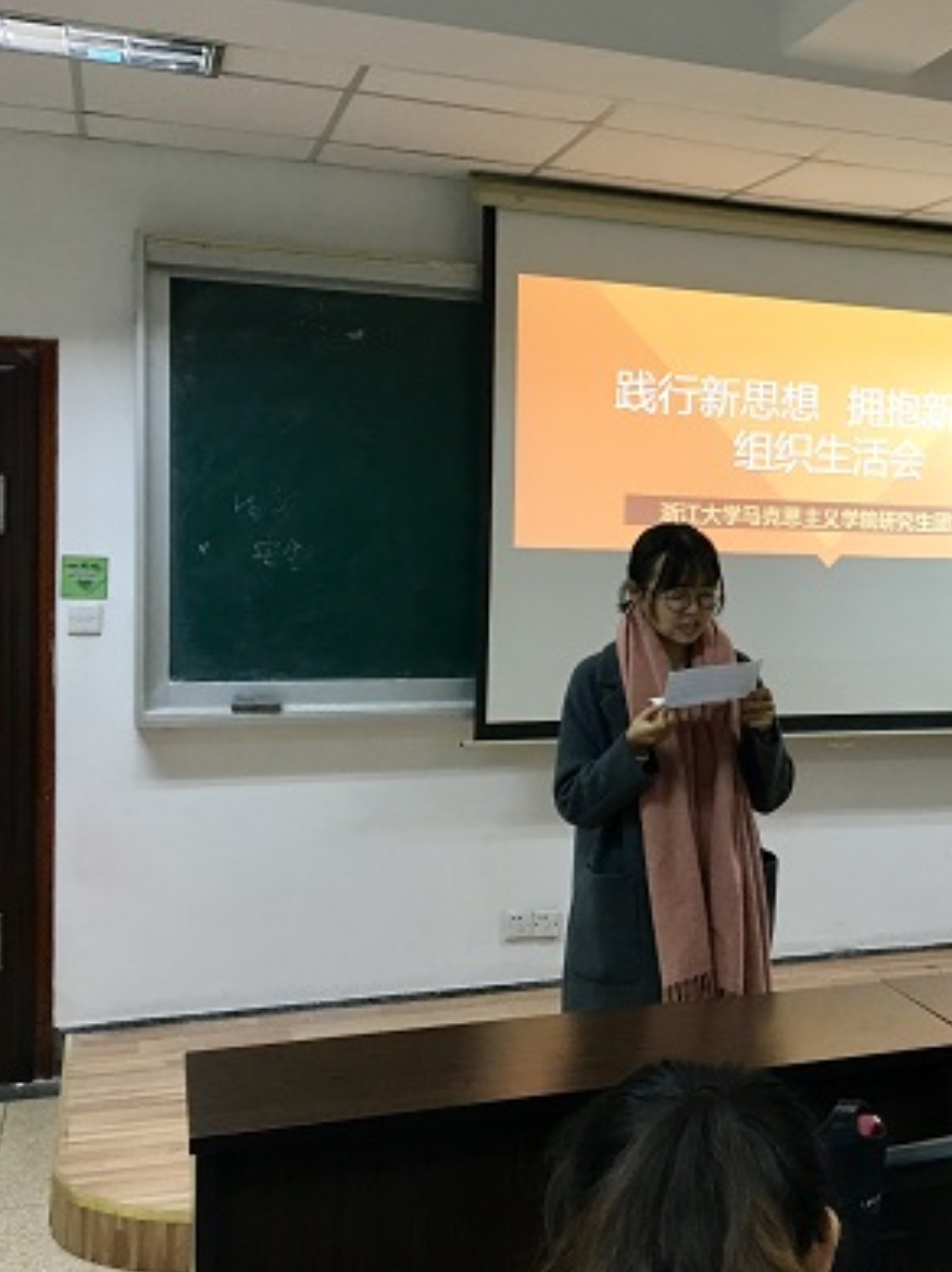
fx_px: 1652
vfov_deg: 42.1
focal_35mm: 45
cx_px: 892
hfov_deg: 30.5
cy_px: 600
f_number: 2.2
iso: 125
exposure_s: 1/33
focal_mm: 4.15
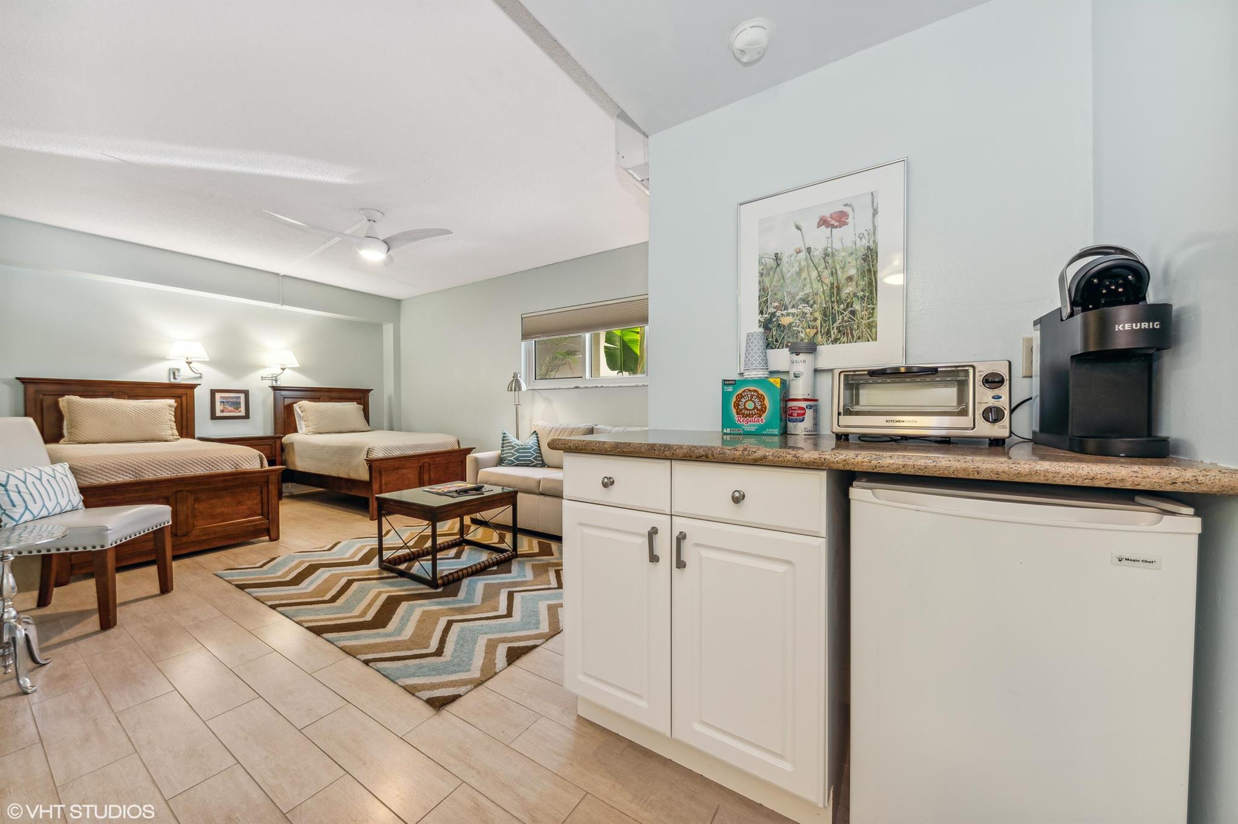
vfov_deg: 89.9
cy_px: 412
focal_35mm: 12
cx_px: 619
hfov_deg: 112.7
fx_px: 412
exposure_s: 1/25
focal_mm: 12
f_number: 8
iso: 100
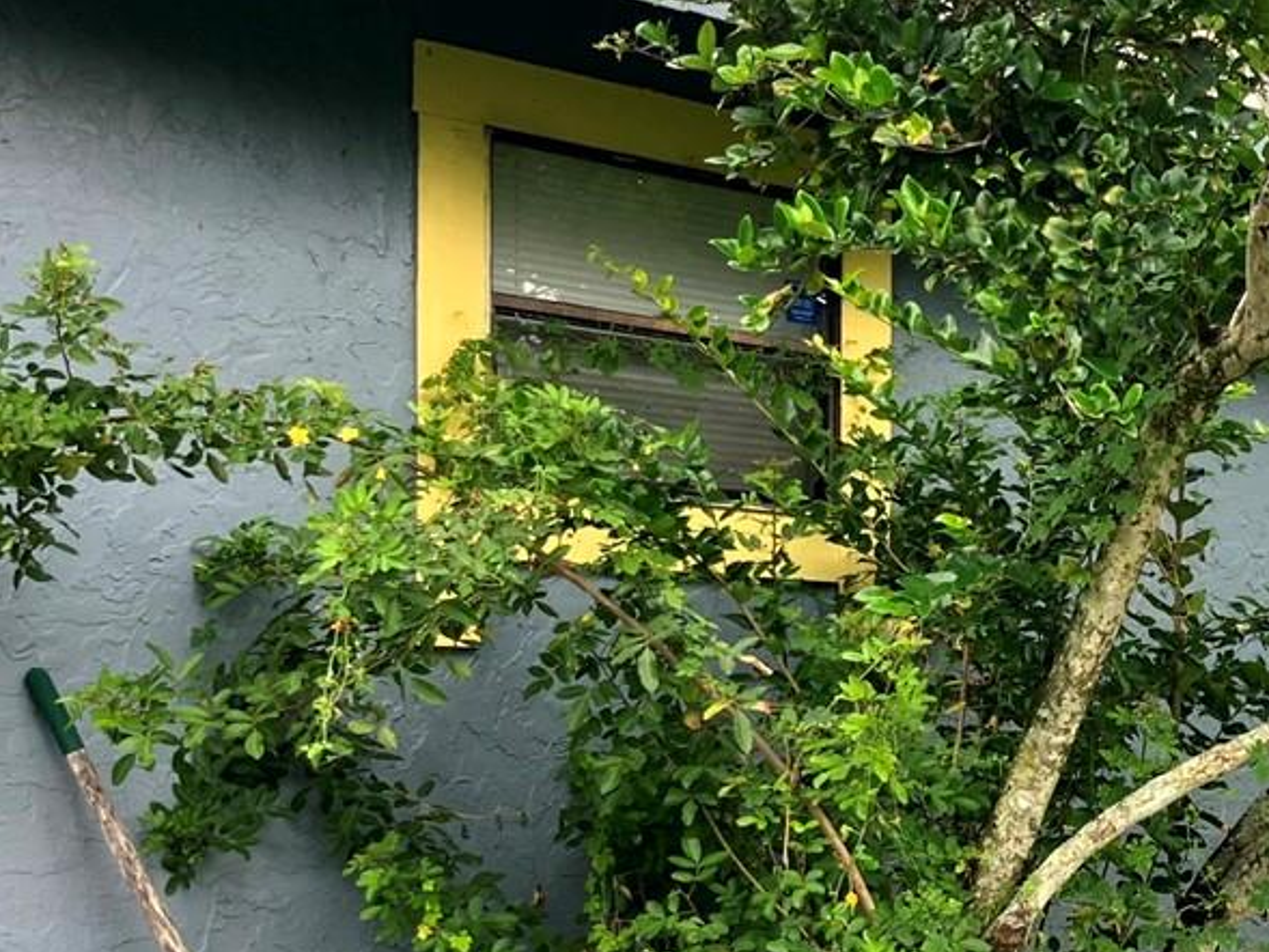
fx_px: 2787
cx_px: 1272
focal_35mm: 76
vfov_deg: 19.3
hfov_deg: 24.5
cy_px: 667
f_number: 1.8
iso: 32
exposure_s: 1/212
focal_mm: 3.99
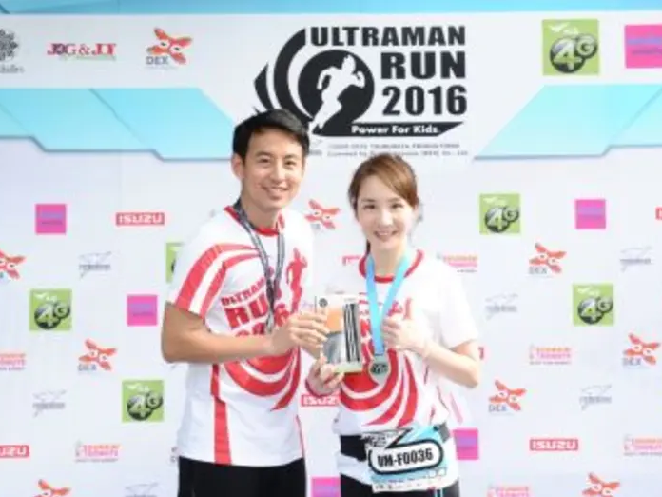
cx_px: 344
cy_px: 249
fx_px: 1281
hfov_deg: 29.0
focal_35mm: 67
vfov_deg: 21.9
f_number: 9
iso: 400
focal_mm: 62
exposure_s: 1/200
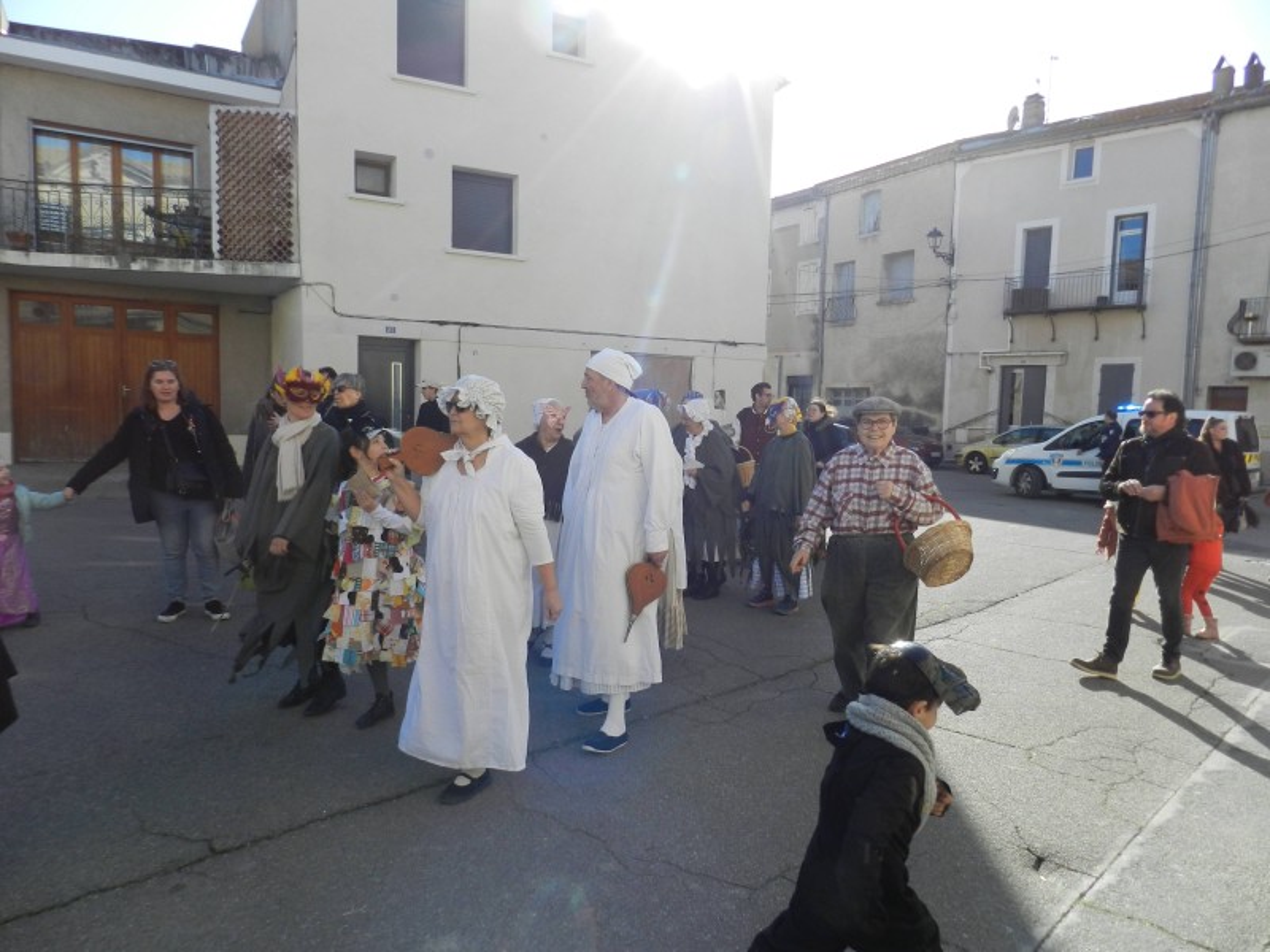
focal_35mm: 23
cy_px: 476
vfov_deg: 58.9
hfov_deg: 73.9
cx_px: 635
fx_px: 844
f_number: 3.4
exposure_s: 1/1000
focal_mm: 4
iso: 160
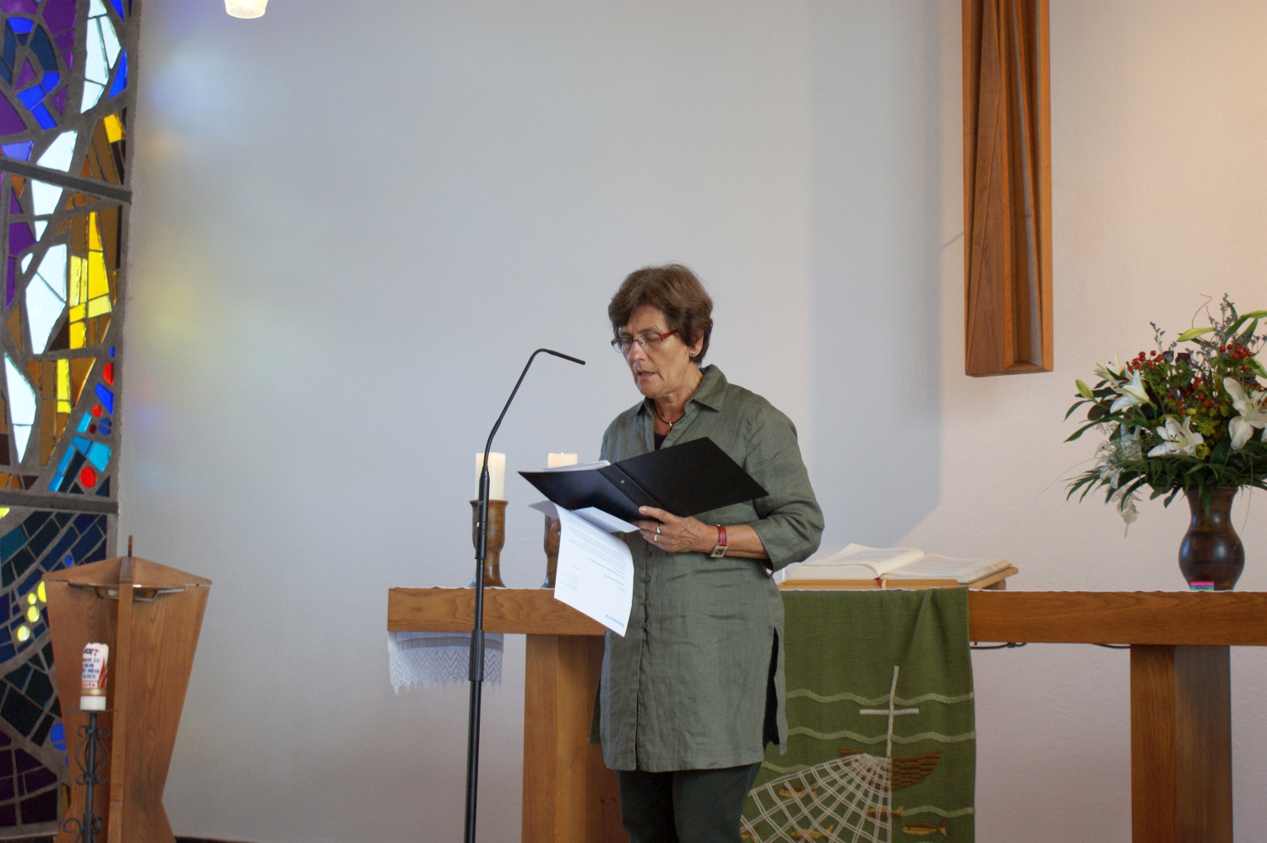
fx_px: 2110
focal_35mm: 60
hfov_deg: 33.4
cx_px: 634
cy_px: 422
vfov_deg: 22.6
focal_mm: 40
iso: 400
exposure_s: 1/30
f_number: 5.6
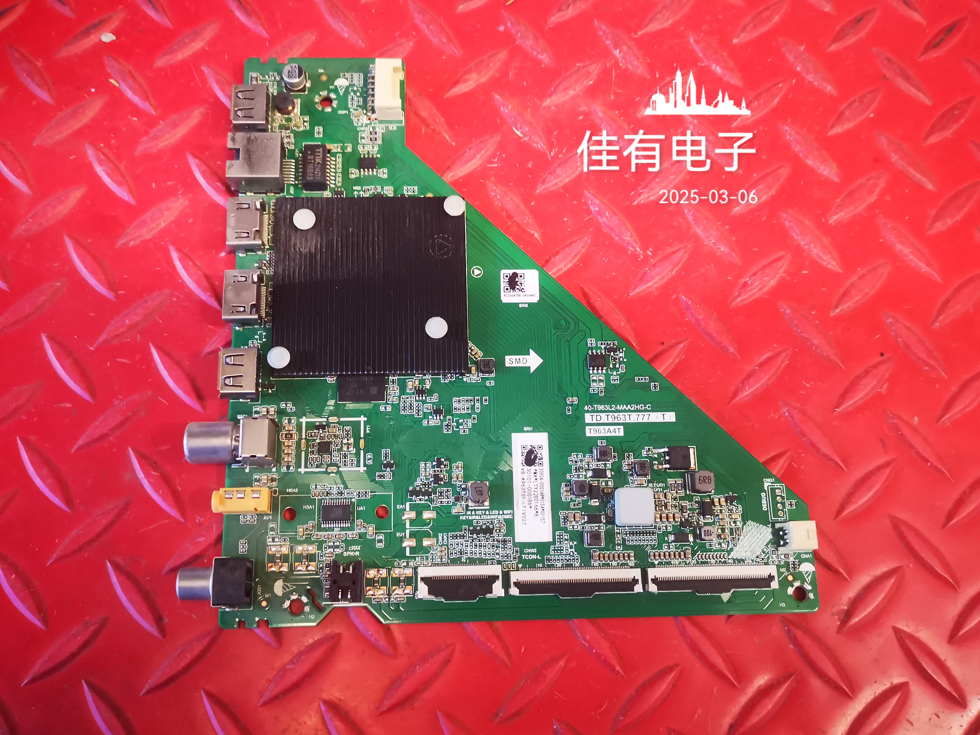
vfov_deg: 41.8
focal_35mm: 34
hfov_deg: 54.0
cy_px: 368
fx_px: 963
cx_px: 490
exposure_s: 1/25
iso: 800
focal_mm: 5.58
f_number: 1.8
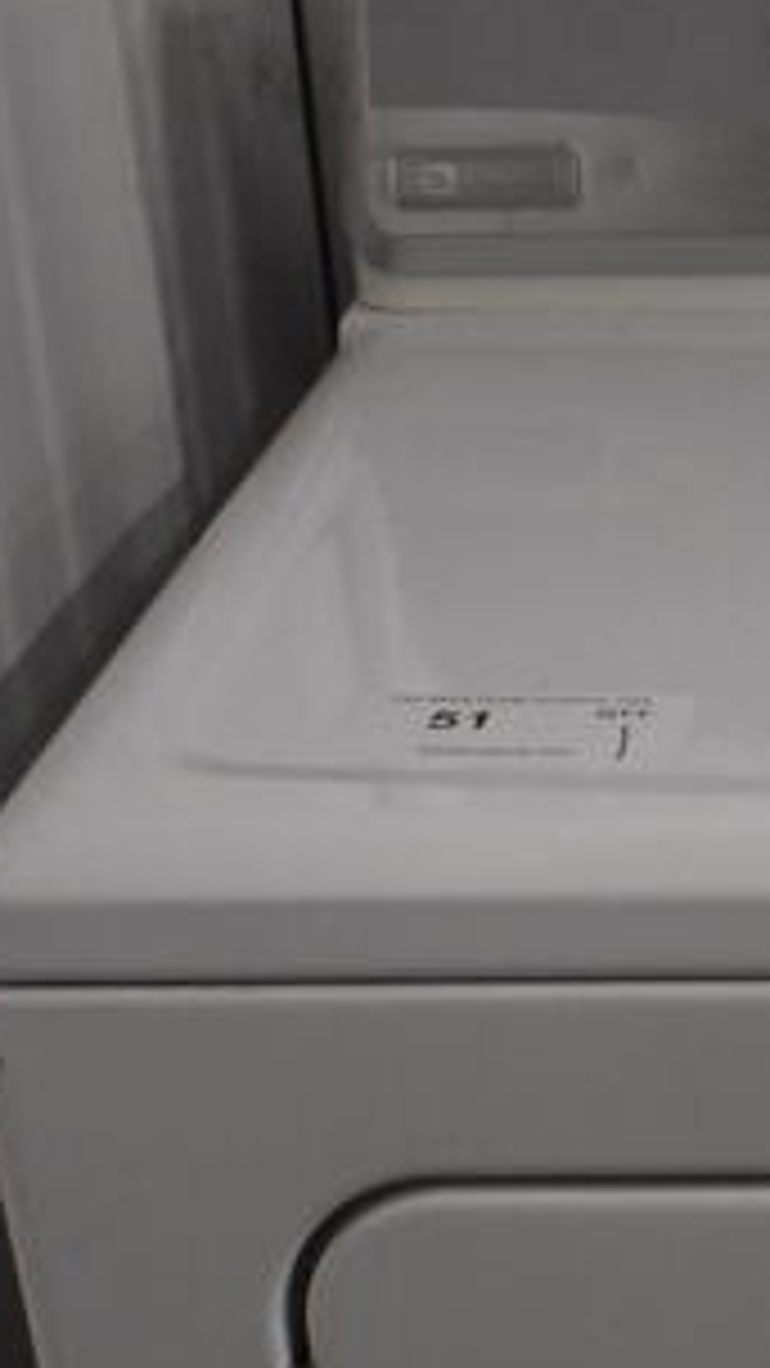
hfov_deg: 13.1
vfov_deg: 24.2
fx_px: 3085
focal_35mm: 85
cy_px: 1276
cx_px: 1310
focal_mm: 18
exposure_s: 1/125
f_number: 3.5
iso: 2200
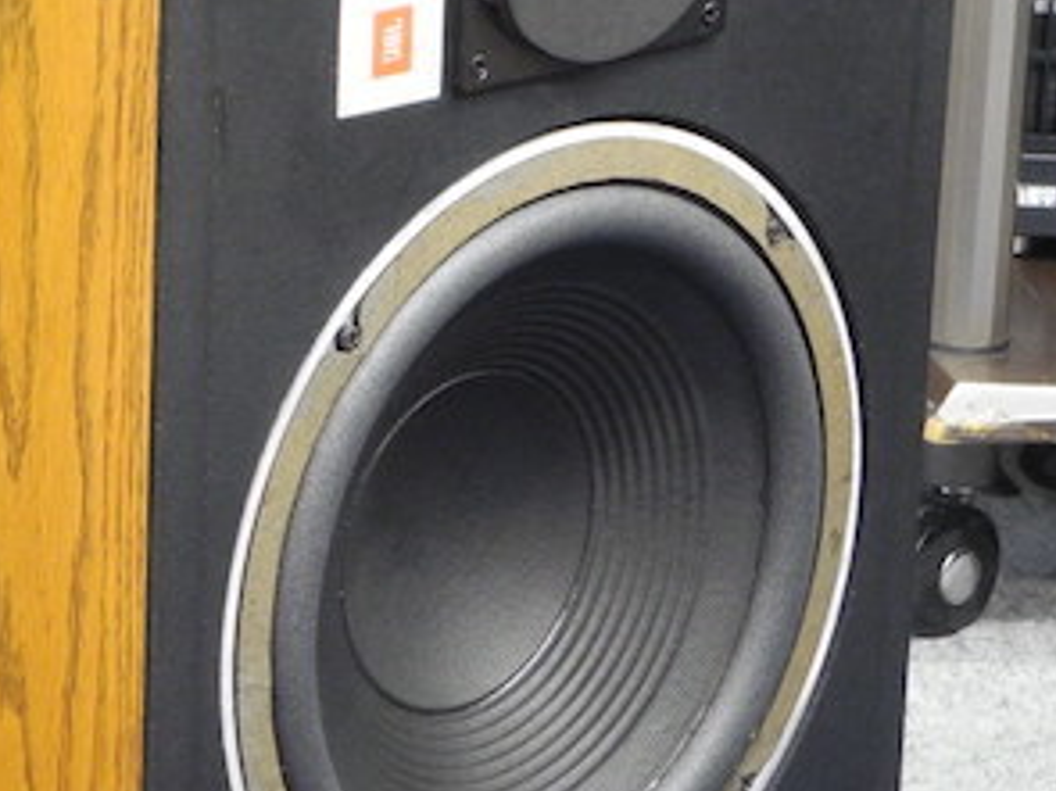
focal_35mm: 179
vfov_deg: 8.3
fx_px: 5458
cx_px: -480
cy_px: 333
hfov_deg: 10.7
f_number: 3.5
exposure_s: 1/5.1
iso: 400
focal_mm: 11.8
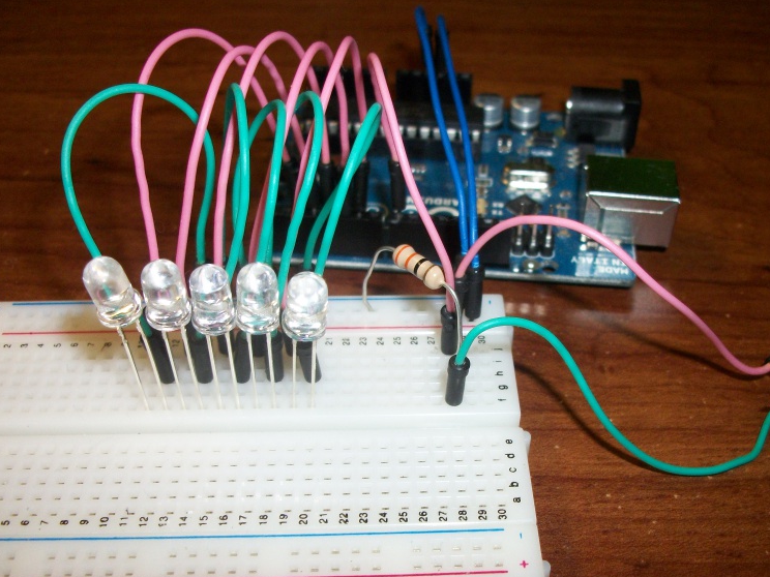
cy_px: 367
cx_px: 431
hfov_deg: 43.8
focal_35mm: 43
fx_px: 956
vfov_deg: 33.4
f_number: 2.9
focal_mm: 5.7
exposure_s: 1/60
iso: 160
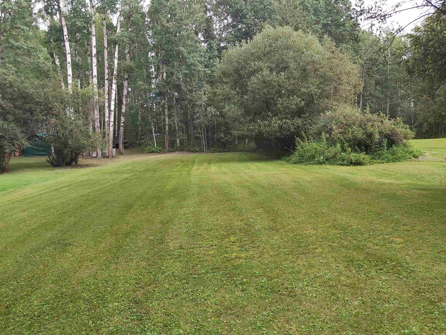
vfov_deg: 49.7
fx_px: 361
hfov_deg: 63.4
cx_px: 207
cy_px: 169
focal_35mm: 28
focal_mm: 3.92
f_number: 1.7
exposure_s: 1/474
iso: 64
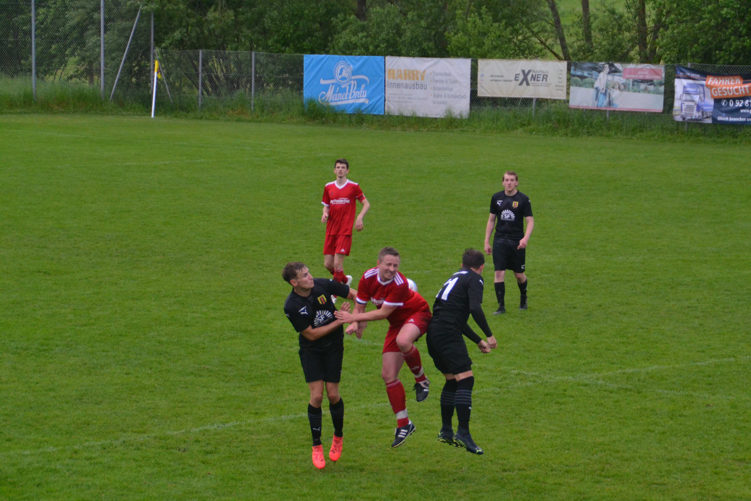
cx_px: 376
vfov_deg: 9.1
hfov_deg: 13.7
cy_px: 250
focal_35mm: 150
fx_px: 3129
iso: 1400
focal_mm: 100
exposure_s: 1/500
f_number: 5.6
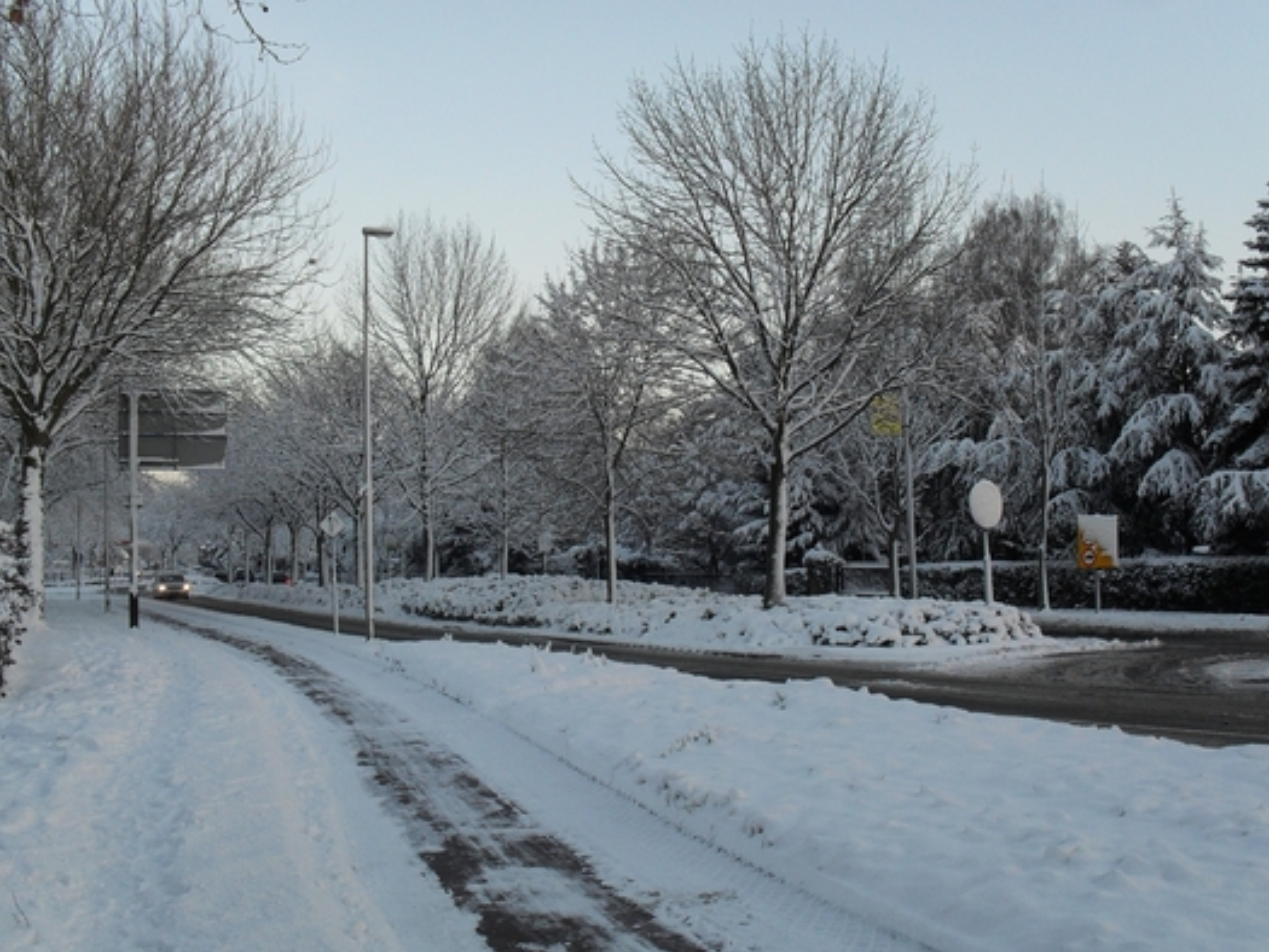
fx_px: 1467
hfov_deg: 46.7
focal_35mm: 40
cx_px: 708
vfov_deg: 36.0
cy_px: 493
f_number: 3.2
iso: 100
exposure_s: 1/250
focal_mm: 6.3
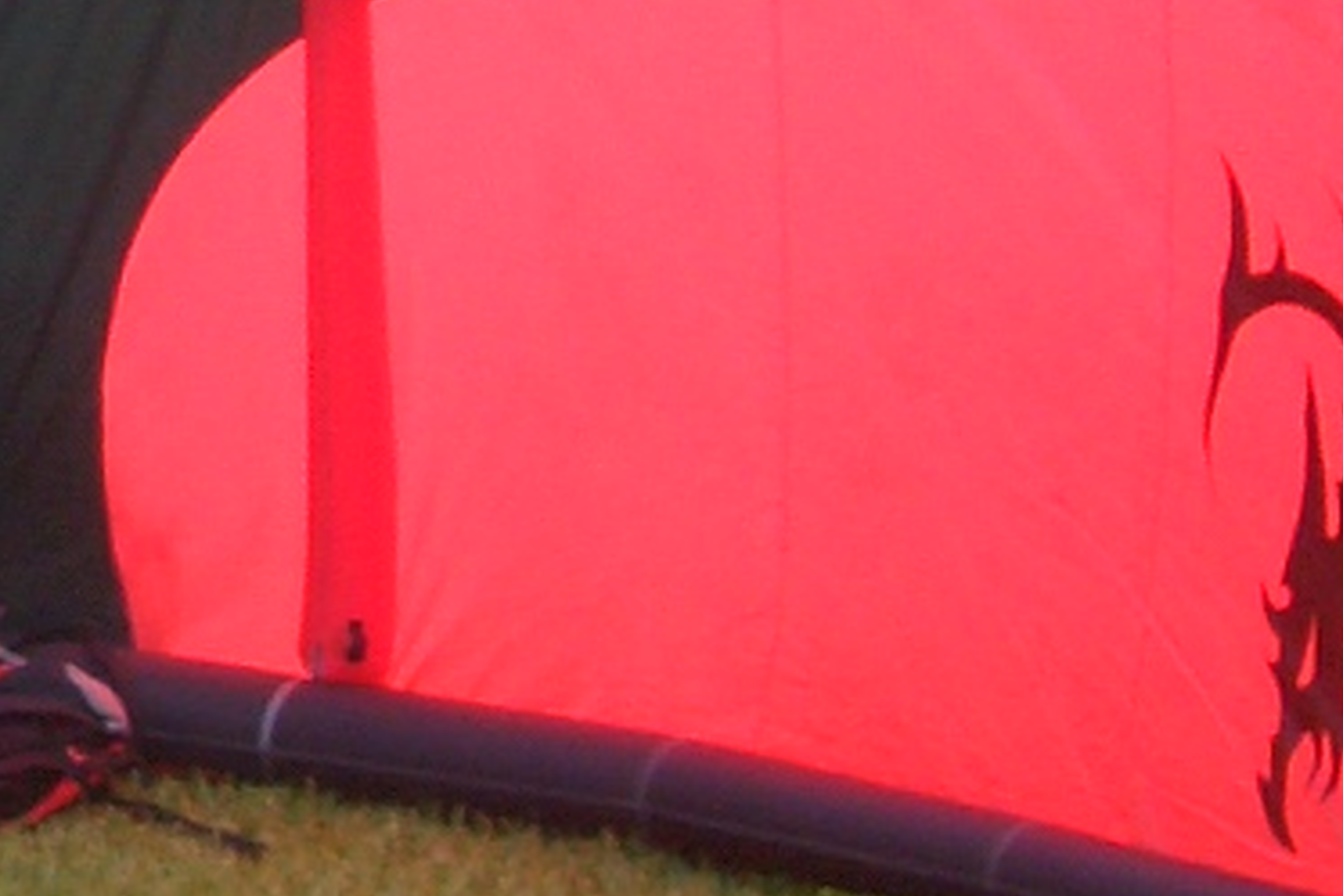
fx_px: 5822
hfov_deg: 12.1
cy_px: 209
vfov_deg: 8.8
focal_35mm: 156
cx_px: -1102
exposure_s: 1/160
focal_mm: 5.8
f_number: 4.3
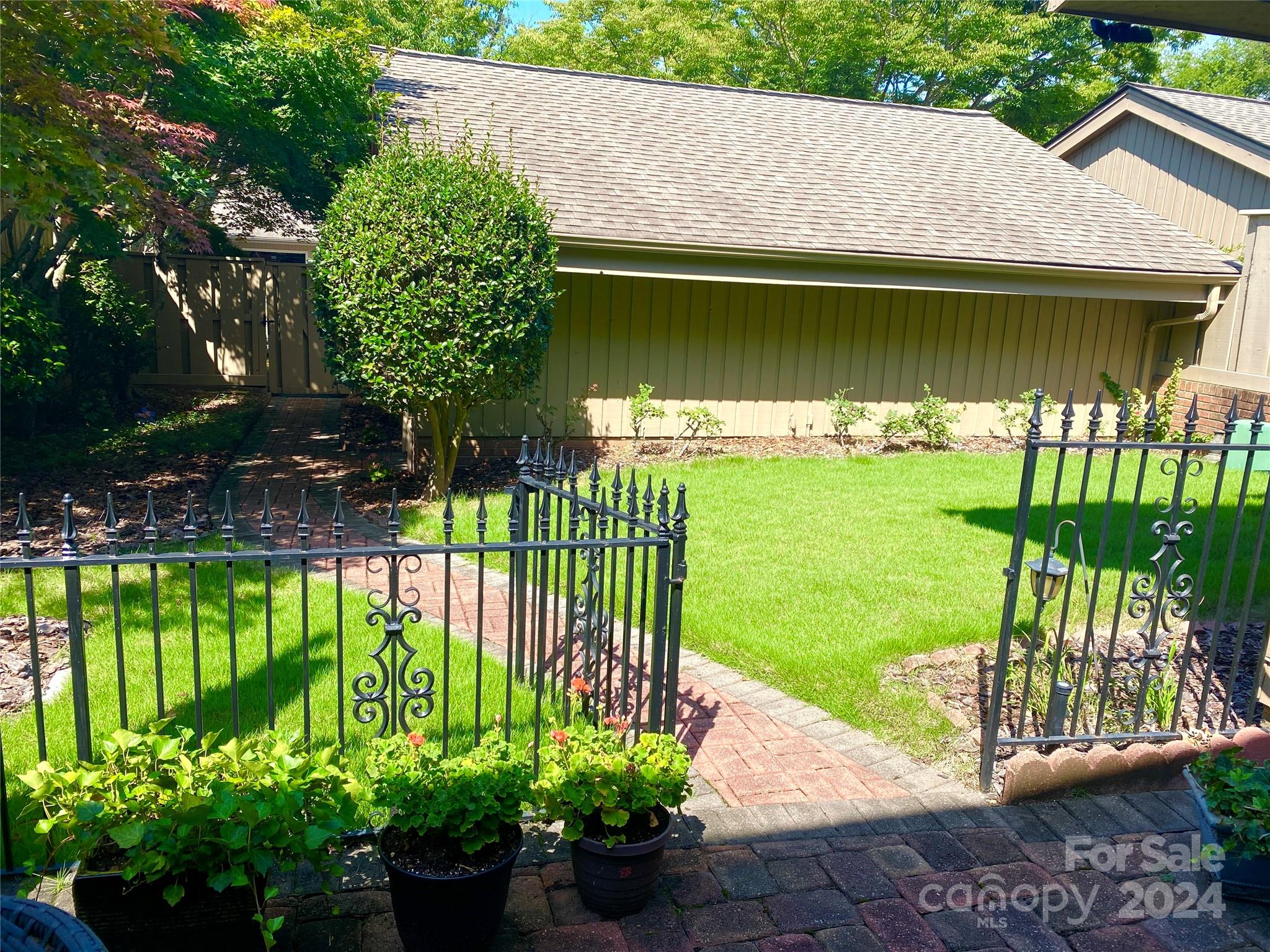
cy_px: 476
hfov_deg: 67.3
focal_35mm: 26
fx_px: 954
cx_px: 635
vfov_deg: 53.1
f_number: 1.8
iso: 32
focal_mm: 4.25
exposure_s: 1/1043
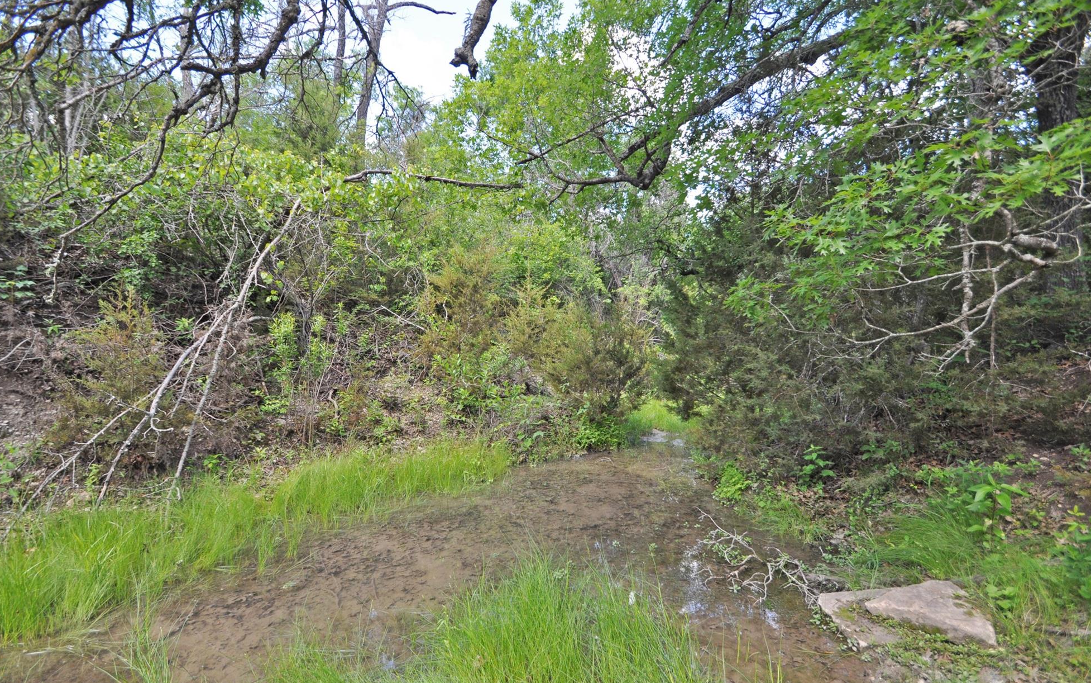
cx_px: 557
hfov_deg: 97.8
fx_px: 476
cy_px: 368
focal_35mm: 16
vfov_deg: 71.2
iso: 640
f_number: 4.5
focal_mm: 10
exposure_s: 1/400
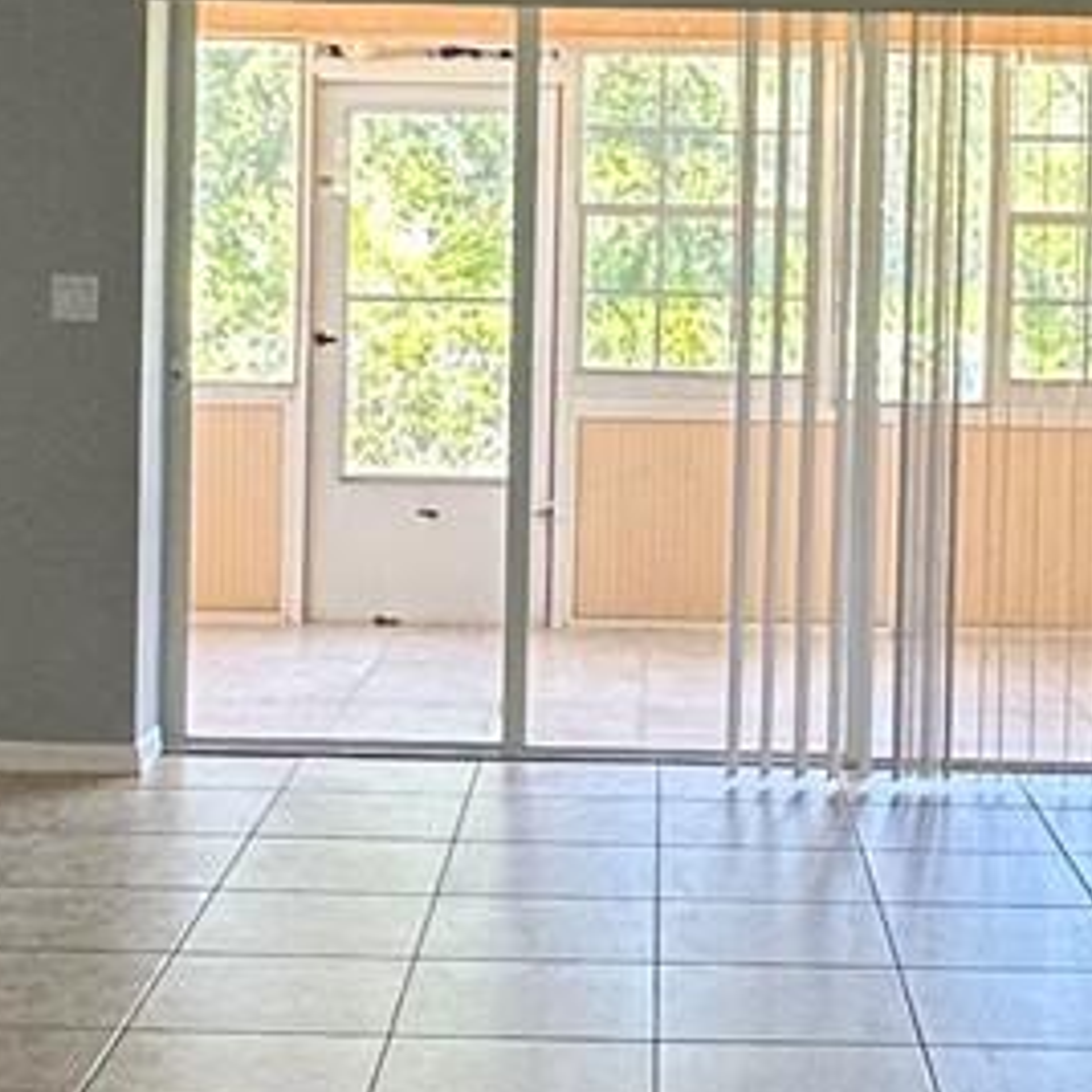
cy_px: 302
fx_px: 2641
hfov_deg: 23.3
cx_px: 652
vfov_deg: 23.2
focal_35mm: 74
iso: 125
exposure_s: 1/120
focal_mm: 2.22
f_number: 2.2
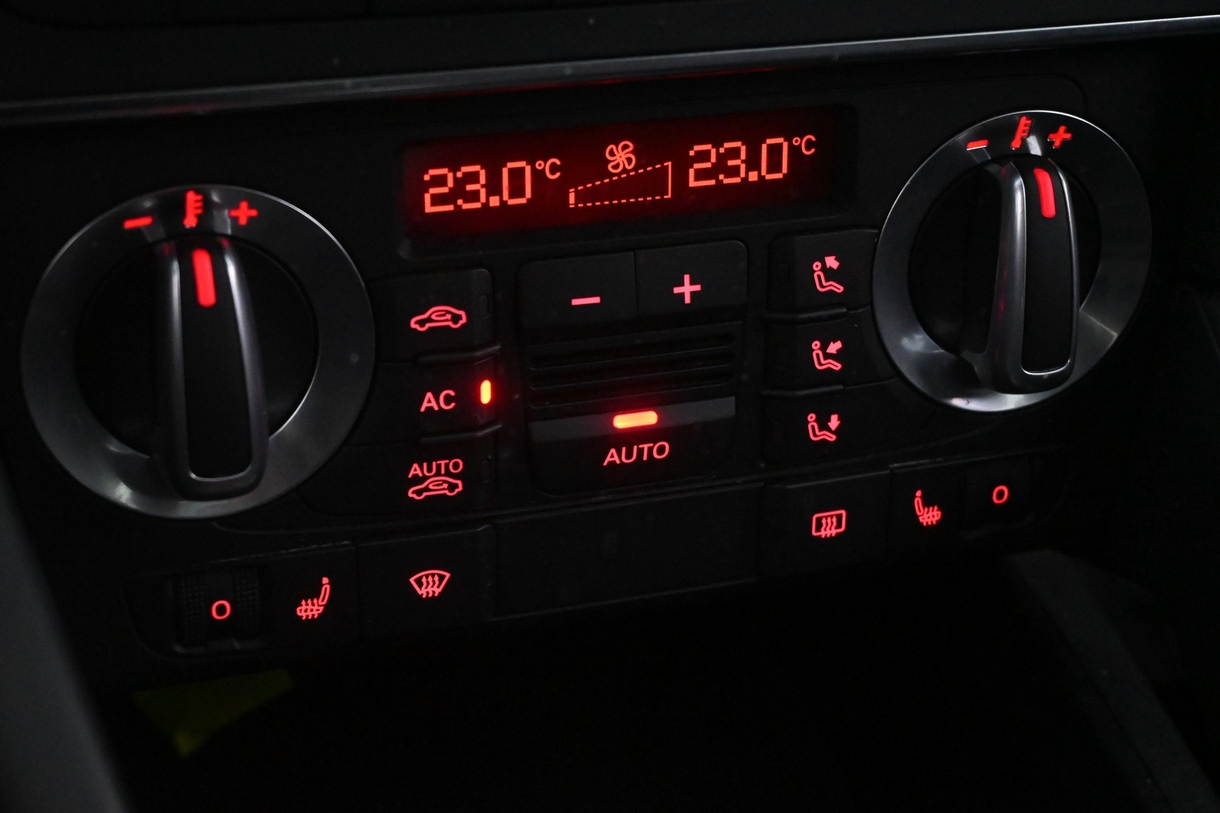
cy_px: 406
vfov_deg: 22.1
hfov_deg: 32.6
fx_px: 2084
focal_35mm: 62
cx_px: 610
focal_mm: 41
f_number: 5.6
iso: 10000
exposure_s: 1/60
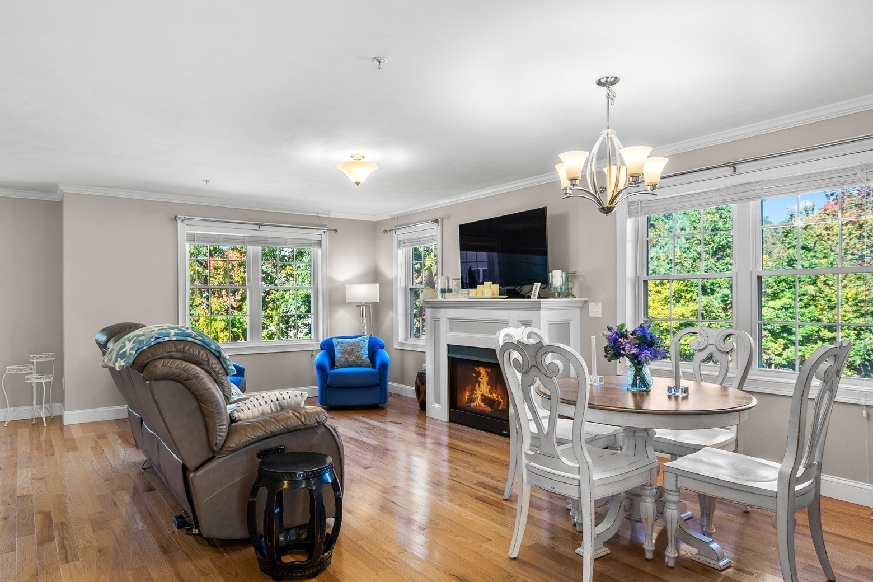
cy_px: 325
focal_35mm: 21
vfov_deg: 59.3
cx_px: 417
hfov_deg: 81.2
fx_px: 509
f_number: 6.3
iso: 400
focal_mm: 16
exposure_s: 1/8
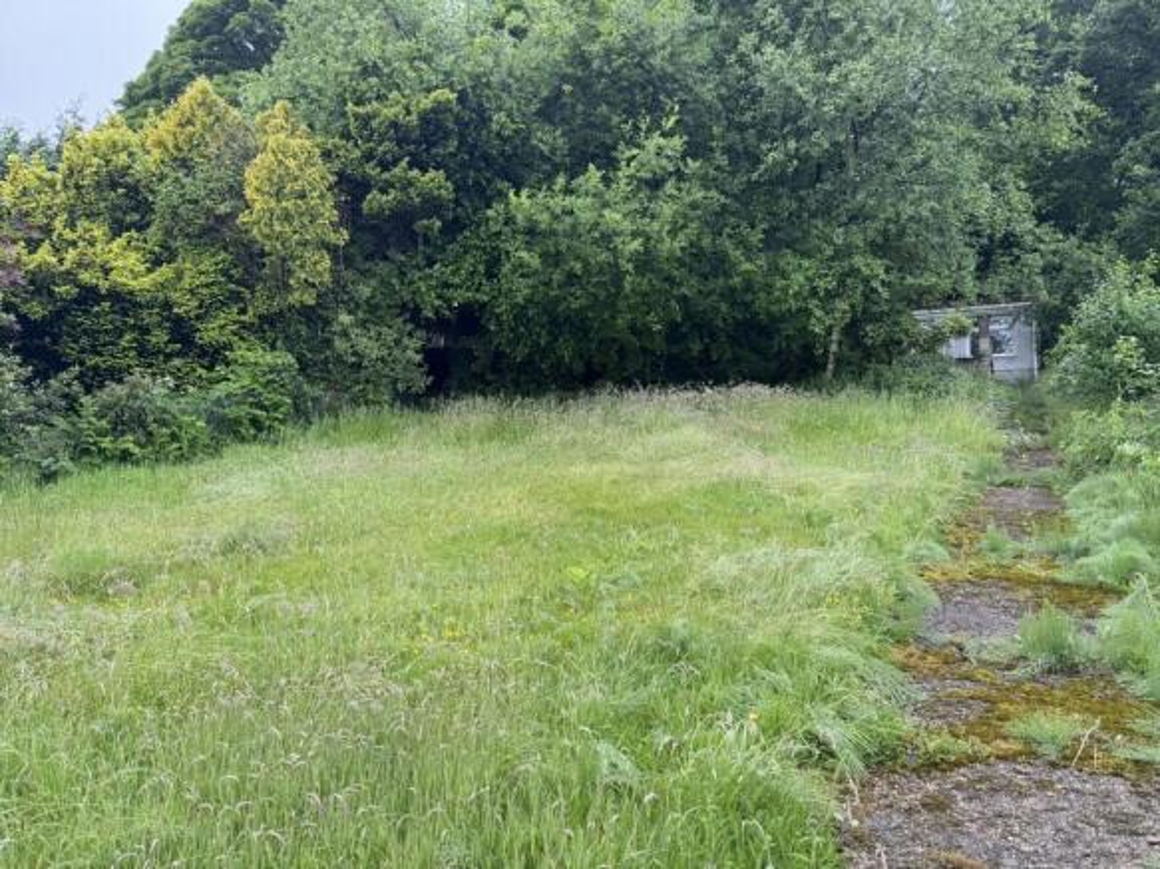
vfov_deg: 56.8
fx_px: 804
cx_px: 580
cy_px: 434
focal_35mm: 24
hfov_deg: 71.6
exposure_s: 1/328
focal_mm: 6.76
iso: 80
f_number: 1.78
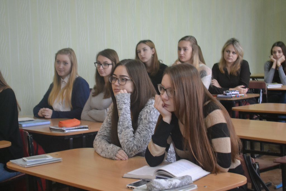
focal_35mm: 69
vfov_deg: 19.7
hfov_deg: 29.2
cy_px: 96
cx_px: 143
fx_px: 548
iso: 2800
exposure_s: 1/30
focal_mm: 46
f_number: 5.3
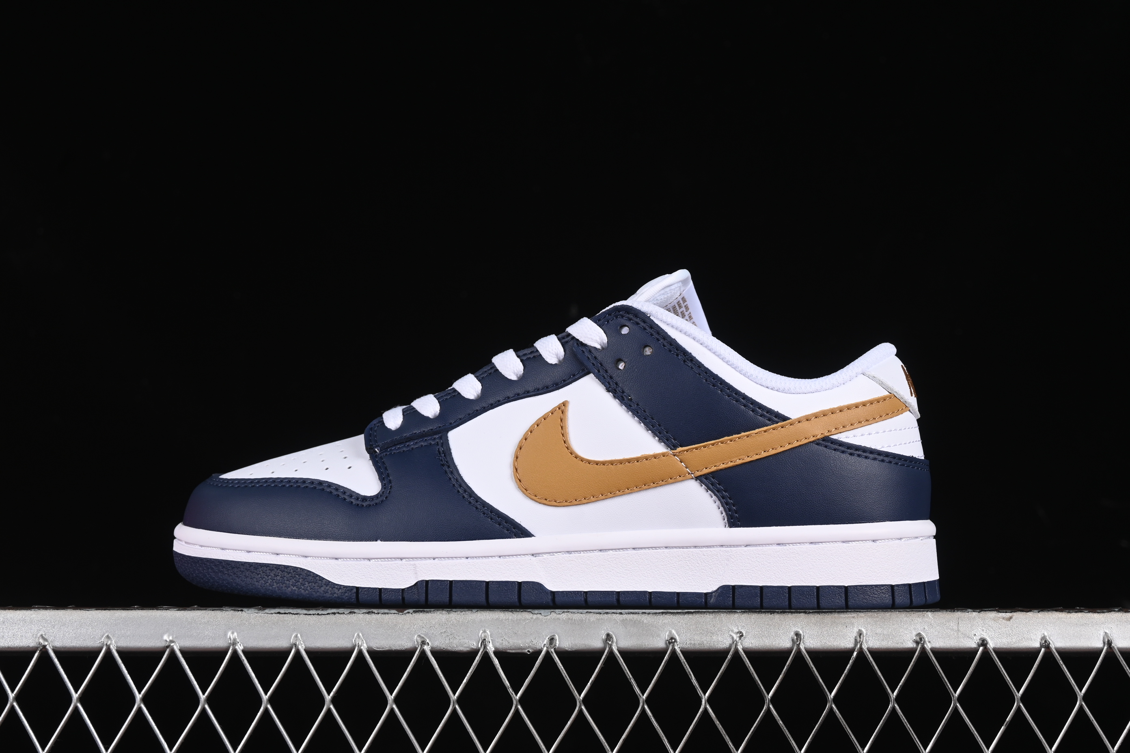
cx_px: 565
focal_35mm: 75
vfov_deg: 18.2
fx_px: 2354
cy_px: 376
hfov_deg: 27.0
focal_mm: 50
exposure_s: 1/80
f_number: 8
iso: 160
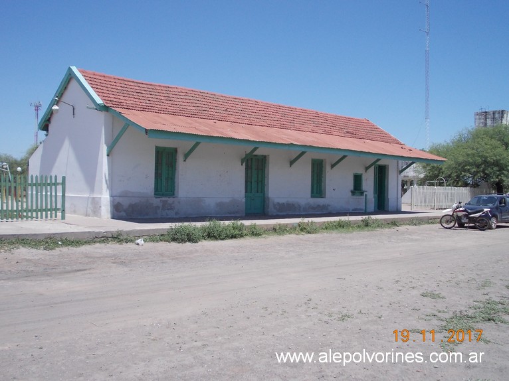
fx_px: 559
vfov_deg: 37.7
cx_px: 254
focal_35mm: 38
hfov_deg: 49.0
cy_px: 190
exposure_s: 1/320
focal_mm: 5.3
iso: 80
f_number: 6.2
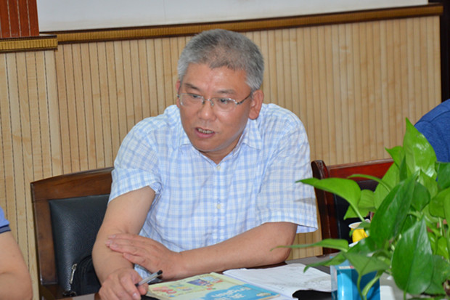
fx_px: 1237
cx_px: 225
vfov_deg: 13.8
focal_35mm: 99
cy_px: 150
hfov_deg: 20.6
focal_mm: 66
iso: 1000
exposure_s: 1/60
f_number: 5.3
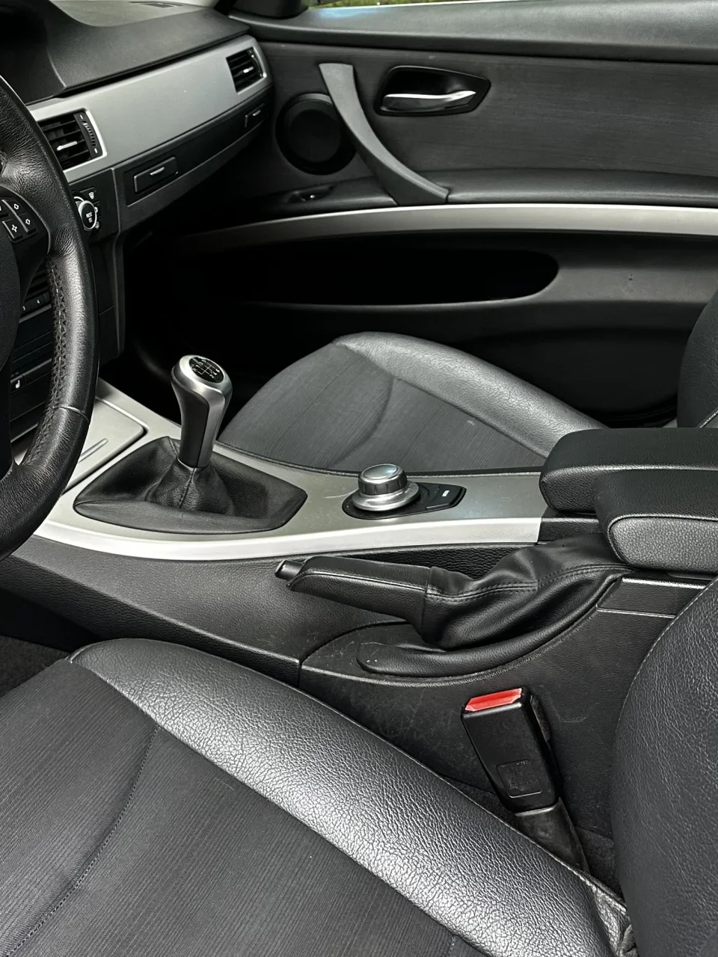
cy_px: 170
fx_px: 1327
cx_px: 126
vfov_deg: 38.0
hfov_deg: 29.5
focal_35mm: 48
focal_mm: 6.86
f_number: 1.78
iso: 125
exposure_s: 1/121
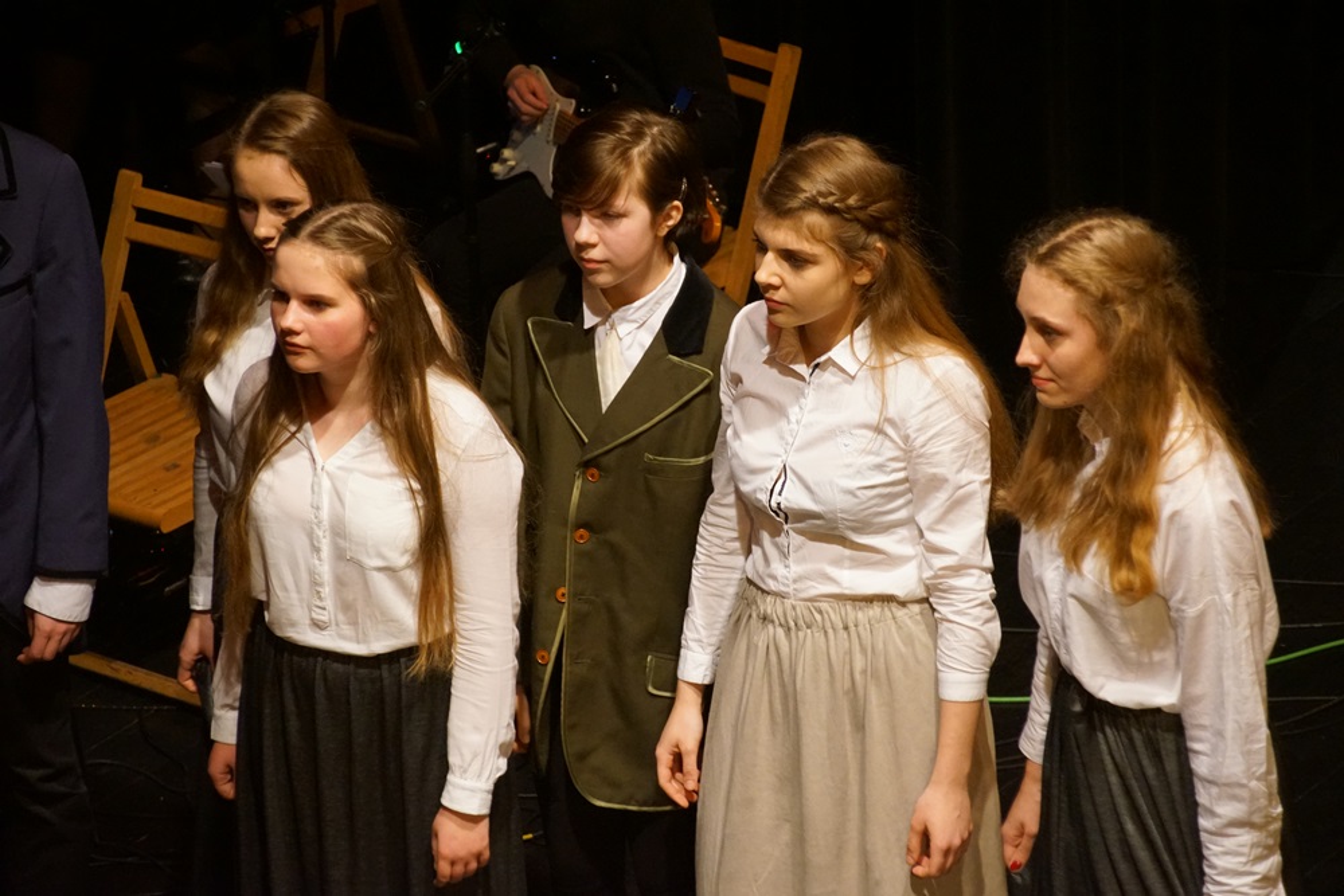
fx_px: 6721
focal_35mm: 180
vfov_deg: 7.6
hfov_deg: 11.4
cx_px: 672
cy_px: 448
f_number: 5.6
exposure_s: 1/125
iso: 3200
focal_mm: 120
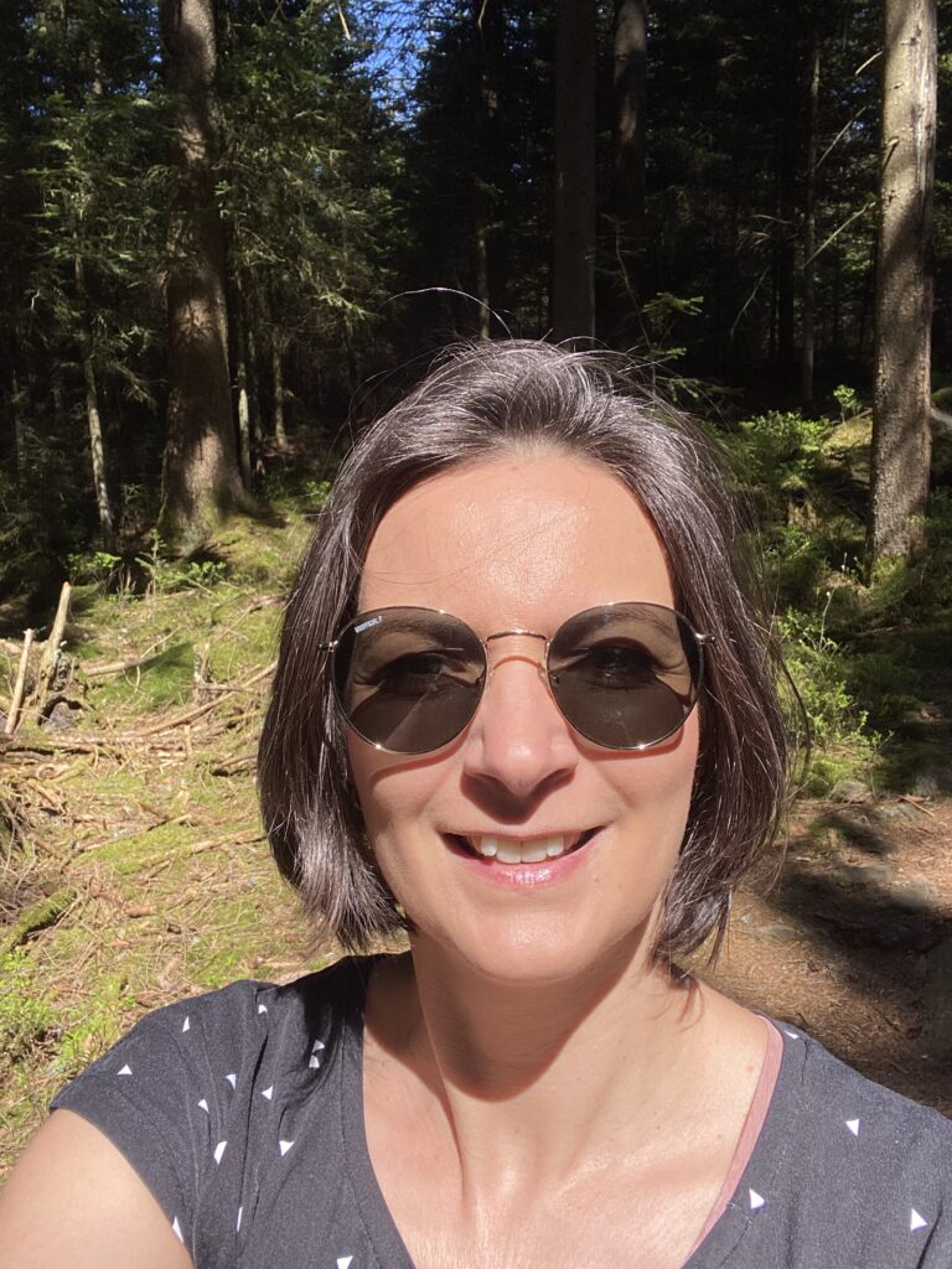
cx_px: 476
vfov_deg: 60.0
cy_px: 634
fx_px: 1100
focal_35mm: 30
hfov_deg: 46.8
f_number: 2.2
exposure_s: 1/871
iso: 25
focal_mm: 2.71
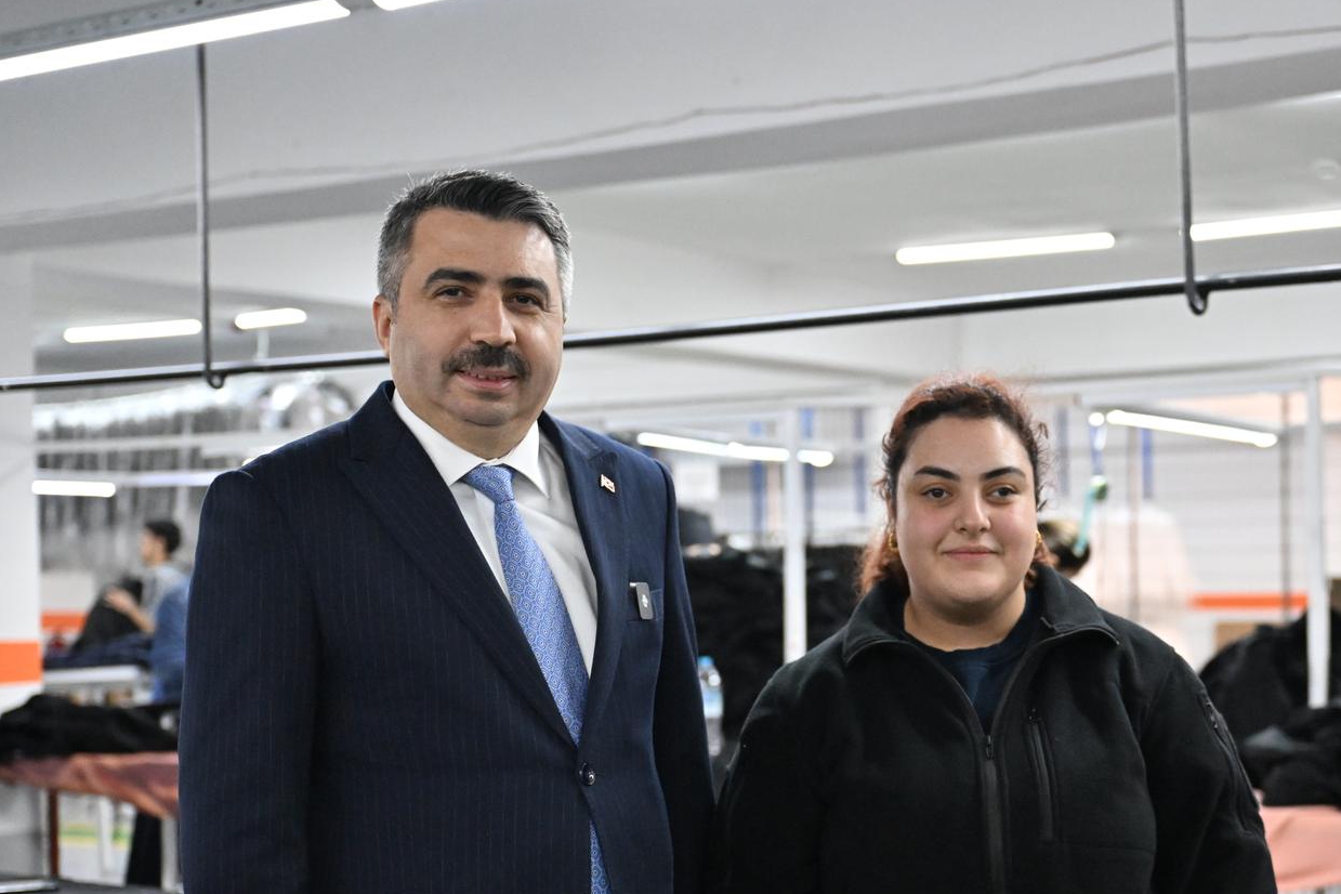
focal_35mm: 62
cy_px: 665
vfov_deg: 21.7
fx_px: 2309
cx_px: 899
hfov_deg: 32.1
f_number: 2.8
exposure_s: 1/800
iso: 4000
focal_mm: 40
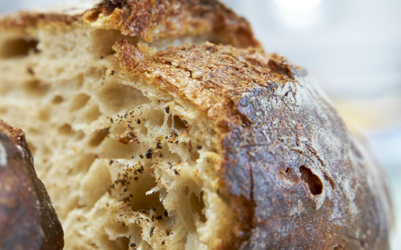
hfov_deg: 15.0
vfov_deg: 9.5
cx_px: 63
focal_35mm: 138
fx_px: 1508
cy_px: 93
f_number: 6.3
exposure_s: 1/25
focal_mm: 70
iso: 500
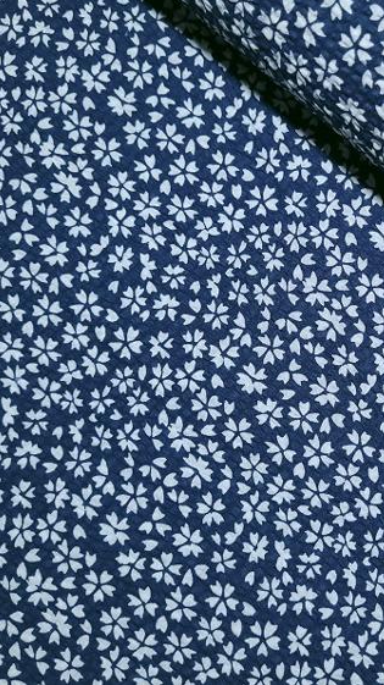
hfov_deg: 30.2
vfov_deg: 52.8
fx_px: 689
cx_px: 319
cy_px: 342
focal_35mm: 38
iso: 50
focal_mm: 5.4
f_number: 1.8
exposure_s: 1/50
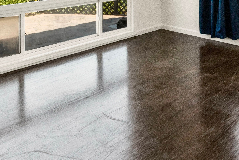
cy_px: -34
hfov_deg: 44.3
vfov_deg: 27.3
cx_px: 172
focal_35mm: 43
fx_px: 285
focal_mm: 10
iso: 250
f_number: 16
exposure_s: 1/50
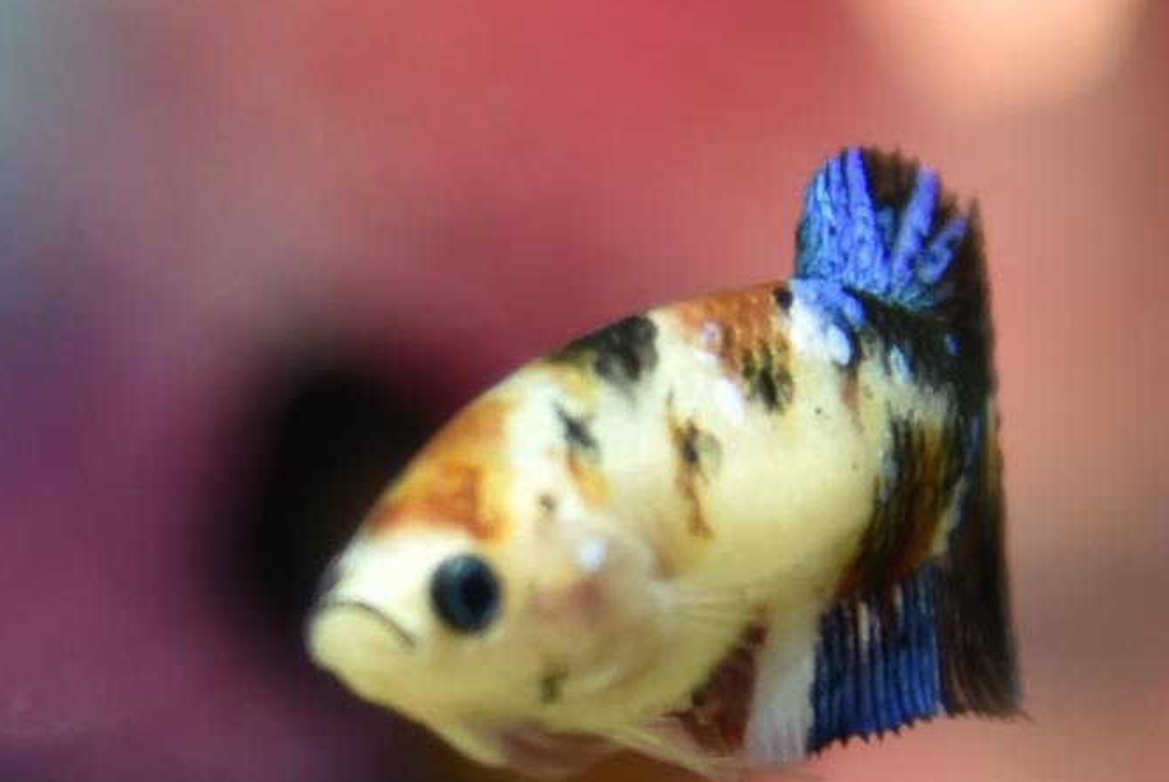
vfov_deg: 7.4
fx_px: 6012
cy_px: 395
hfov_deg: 11.1
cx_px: 694
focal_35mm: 185
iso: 800
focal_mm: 120
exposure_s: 1/40
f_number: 4
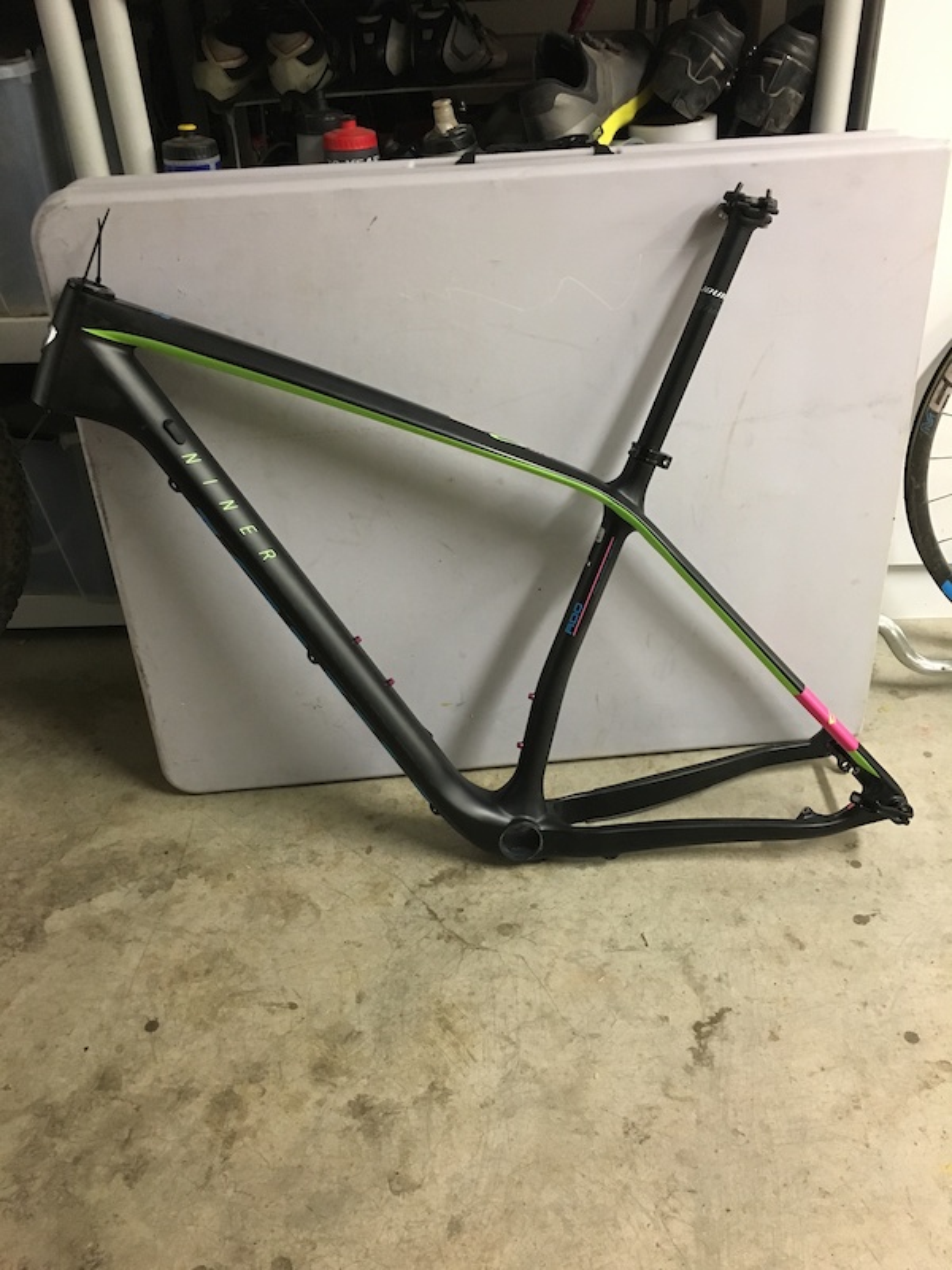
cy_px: 635
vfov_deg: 61.7
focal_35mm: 29
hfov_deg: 48.2
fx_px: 1063
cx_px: 476
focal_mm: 4.15
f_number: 2.2
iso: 200
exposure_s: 1/24
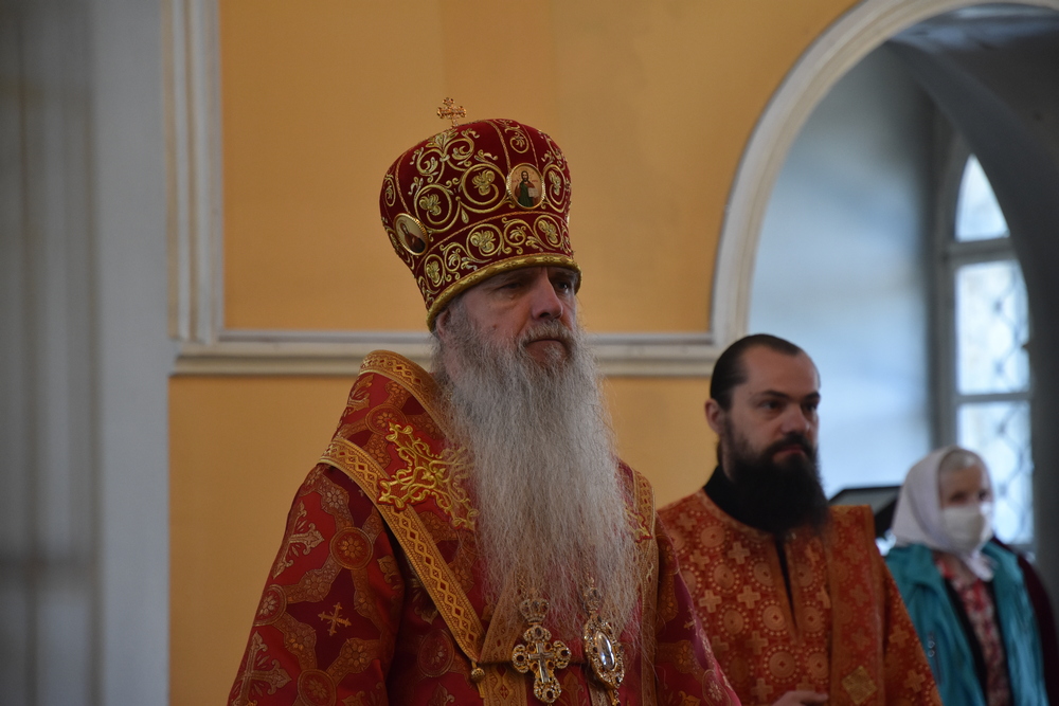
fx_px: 3530
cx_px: 530
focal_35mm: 120
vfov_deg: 11.4
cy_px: 353
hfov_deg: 17.1
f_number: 4
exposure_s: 1/125
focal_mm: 80
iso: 1100
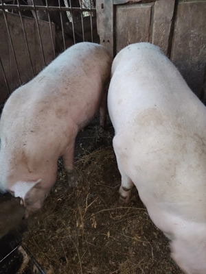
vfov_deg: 71.6
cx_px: 103
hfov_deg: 56.8
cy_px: 137
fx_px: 190
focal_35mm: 24
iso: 2278
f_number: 1.75
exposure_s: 1/20
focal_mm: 5.25
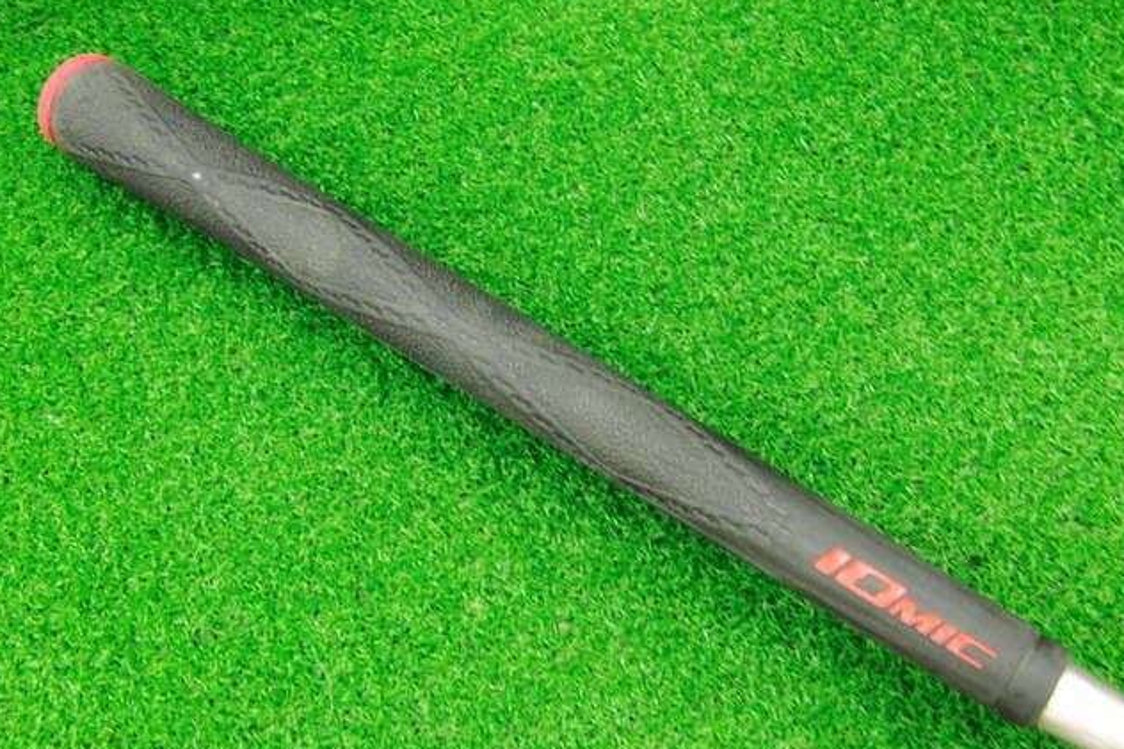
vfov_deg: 34.2
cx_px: 562
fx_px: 1217
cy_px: 391
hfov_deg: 49.6
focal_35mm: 39
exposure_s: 1/15
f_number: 3.6
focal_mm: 6.42
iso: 400
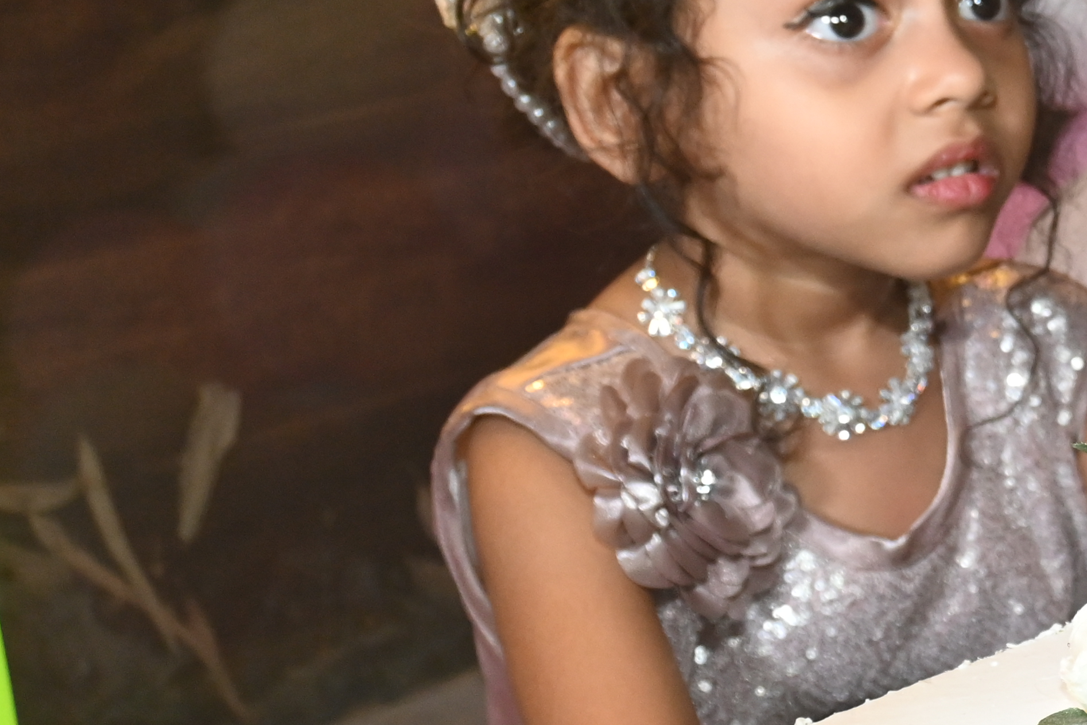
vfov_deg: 13.8
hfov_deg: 18.9
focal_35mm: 99
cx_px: 1465
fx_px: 2995
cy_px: 326
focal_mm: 22.5
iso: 1100
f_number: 4
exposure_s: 1/125
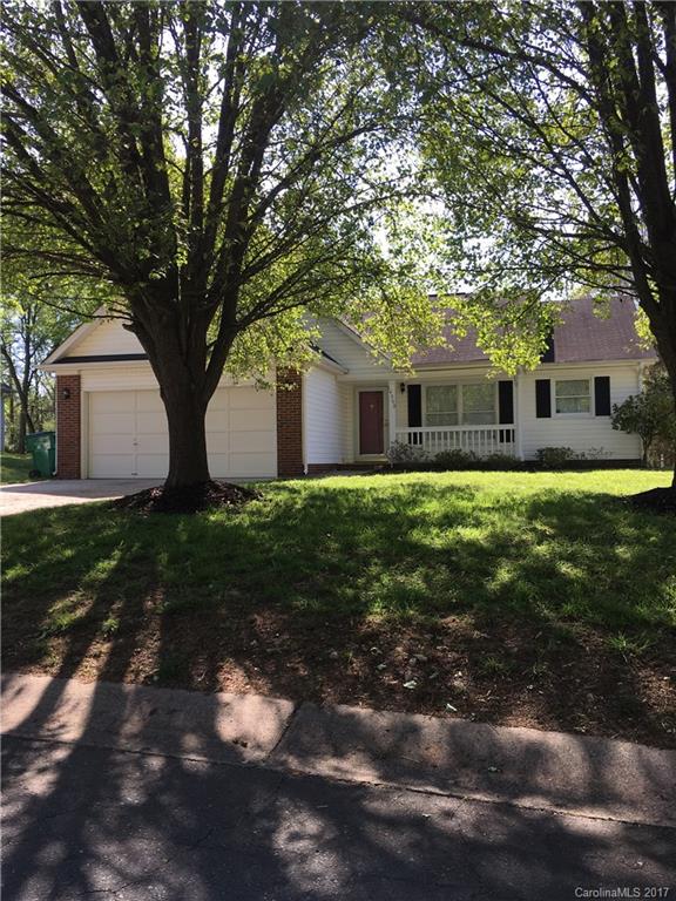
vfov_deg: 61.7
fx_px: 755
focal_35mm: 29
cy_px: 450
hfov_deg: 48.2
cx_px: 338
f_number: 2.2
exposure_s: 1/519
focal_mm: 4.15
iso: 25
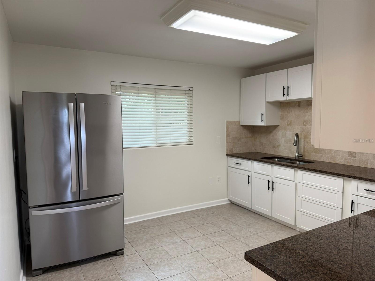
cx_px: 188
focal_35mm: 24
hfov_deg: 71.6
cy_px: 140
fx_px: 260
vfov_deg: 56.8
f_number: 1.78
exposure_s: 1/60
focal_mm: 6.76
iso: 125
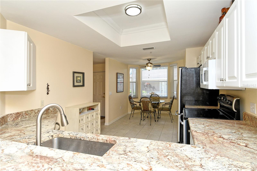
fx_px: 128
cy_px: 86
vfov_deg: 67.4
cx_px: 128
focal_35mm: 18
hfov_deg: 90.0
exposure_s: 1/250
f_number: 8
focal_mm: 12
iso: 640
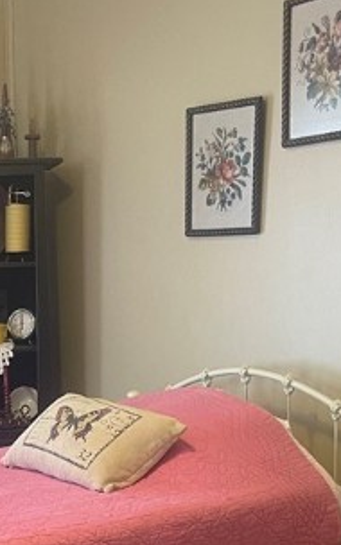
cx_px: 22
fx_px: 996
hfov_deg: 19.0
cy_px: 509
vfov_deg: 29.2
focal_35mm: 67
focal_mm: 5.1
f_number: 1.6
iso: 200
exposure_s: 1/60
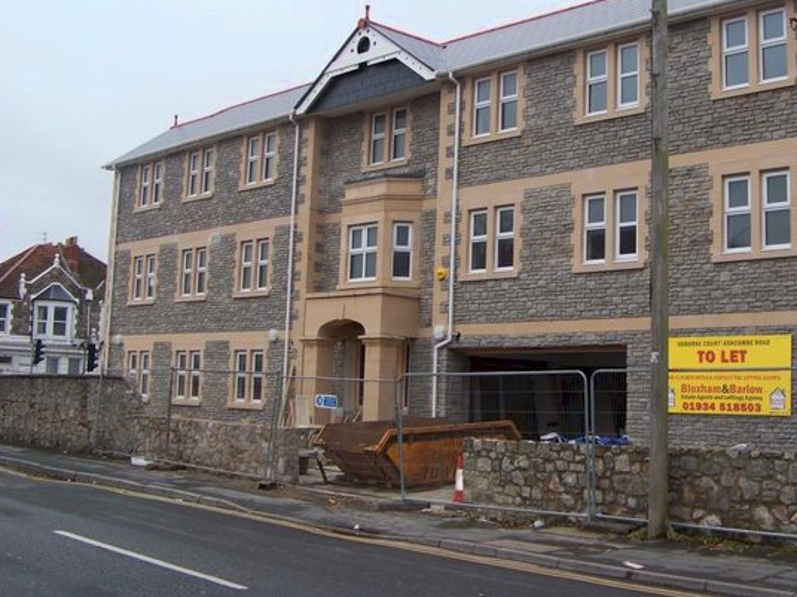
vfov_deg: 30.8
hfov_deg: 40.2
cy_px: 243
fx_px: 1082
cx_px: 486
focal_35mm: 47
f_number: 3.2
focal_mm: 5.85
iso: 64
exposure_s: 1/125
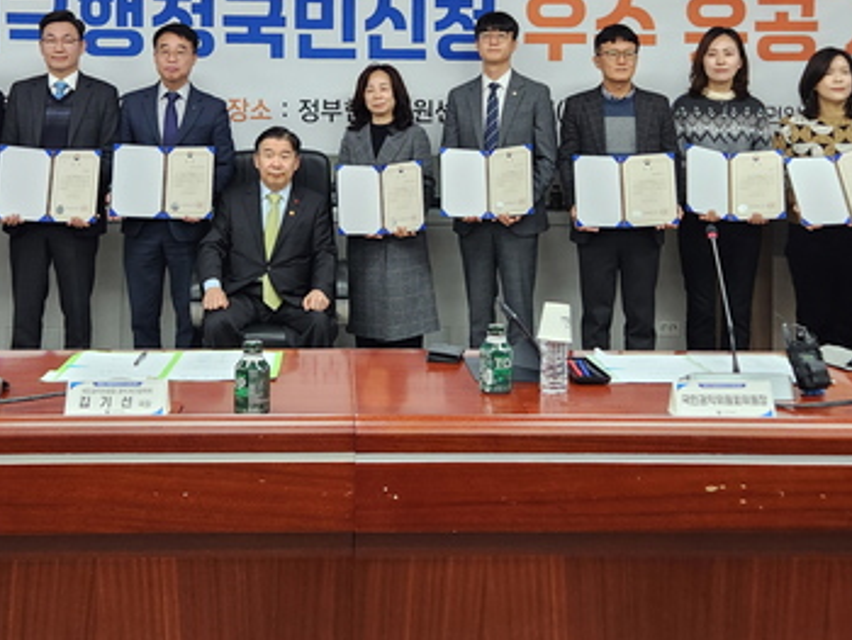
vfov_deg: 30.8
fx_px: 1133
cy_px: 137
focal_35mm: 46
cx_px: 397
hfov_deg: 41.2
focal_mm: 5.4
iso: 200
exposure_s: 1/120
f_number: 1.8
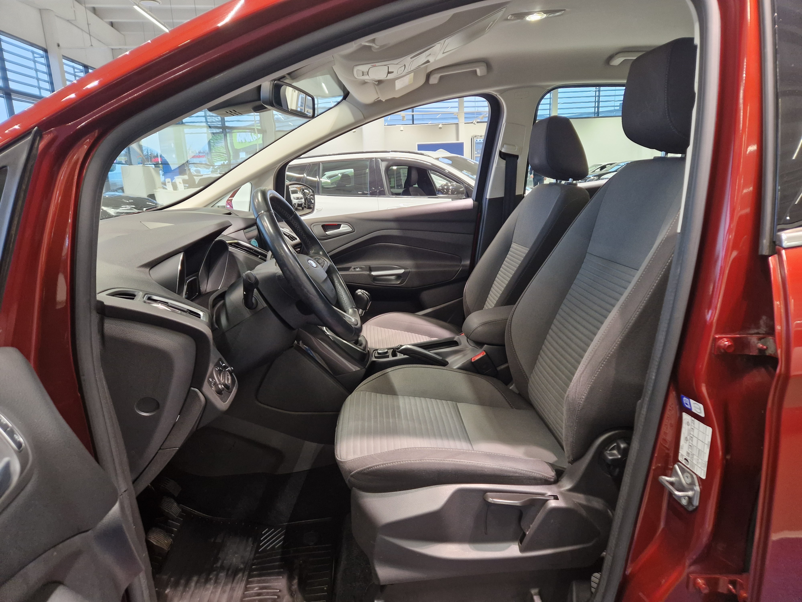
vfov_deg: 58.9
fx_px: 533
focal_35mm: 23
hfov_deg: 73.9
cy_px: 301
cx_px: 401
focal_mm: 5.4
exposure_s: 1/100
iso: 320
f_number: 1.8
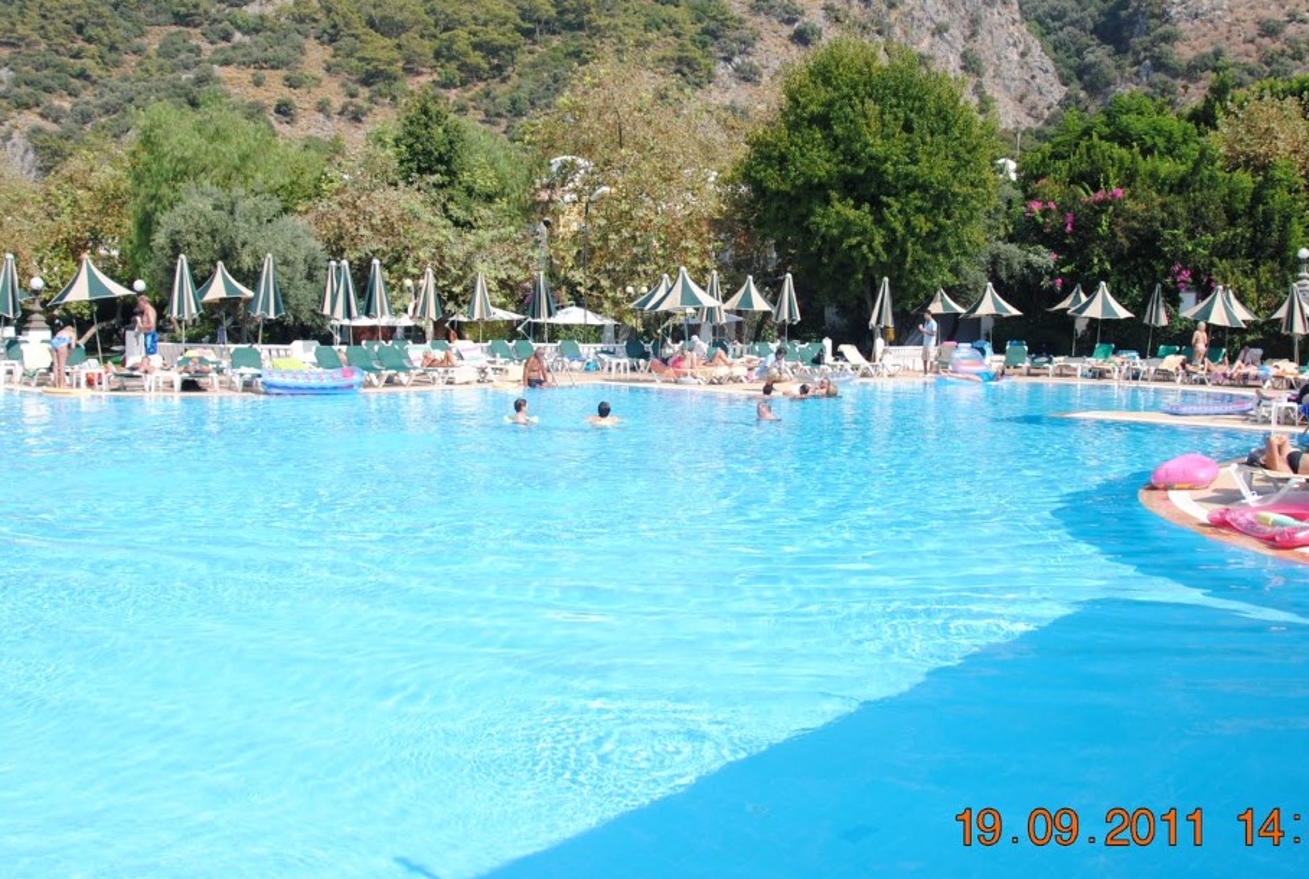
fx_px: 1239
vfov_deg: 38.9
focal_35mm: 34
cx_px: 693
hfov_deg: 55.6
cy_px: 357
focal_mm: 18
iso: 100
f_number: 7.1
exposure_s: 1/200
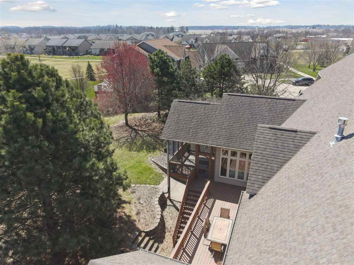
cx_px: 177
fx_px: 245
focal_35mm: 24
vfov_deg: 56.8
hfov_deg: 71.6
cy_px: 132
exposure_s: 1/350
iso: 100
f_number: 2.8
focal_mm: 4.5
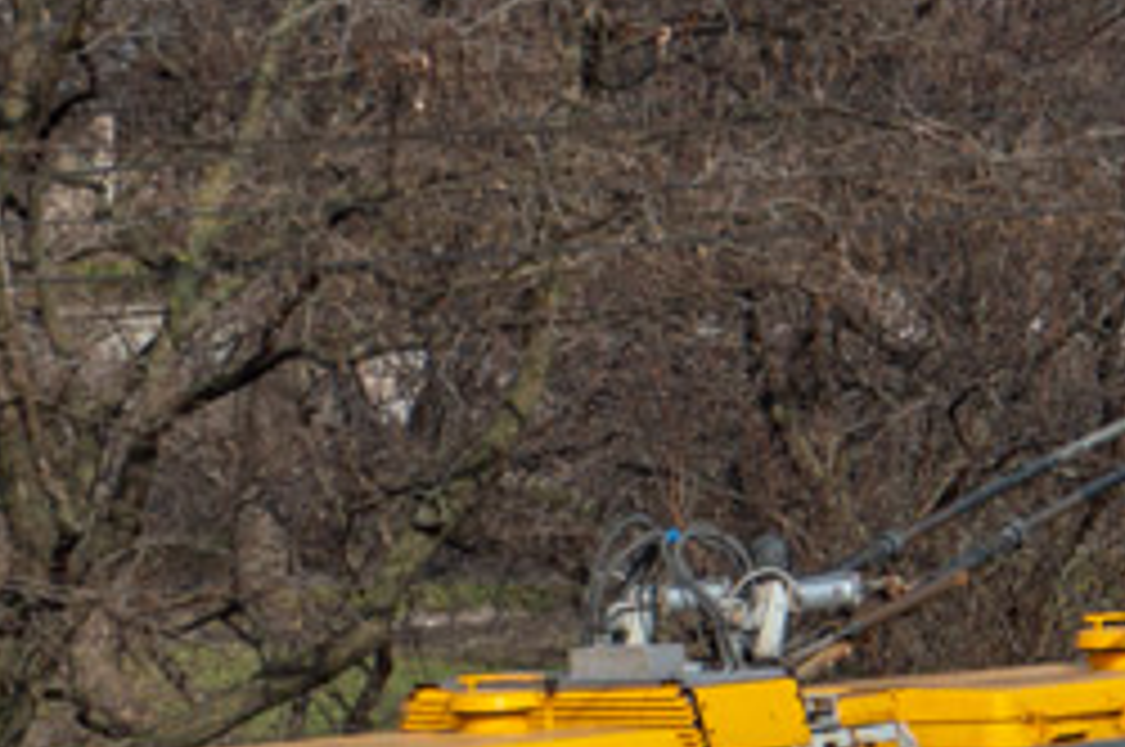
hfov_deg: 3.7
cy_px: 151
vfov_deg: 2.4
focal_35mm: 564
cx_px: 234
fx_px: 17586
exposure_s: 1/640
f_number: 8
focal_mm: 75
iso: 100
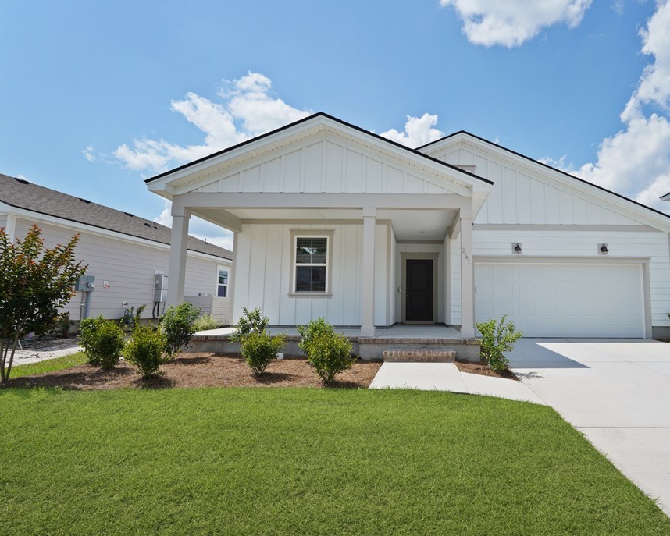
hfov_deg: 79.9
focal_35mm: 20
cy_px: 274
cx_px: 421
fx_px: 389
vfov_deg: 69.2
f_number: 9
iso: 320
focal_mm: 16.5
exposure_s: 1/400
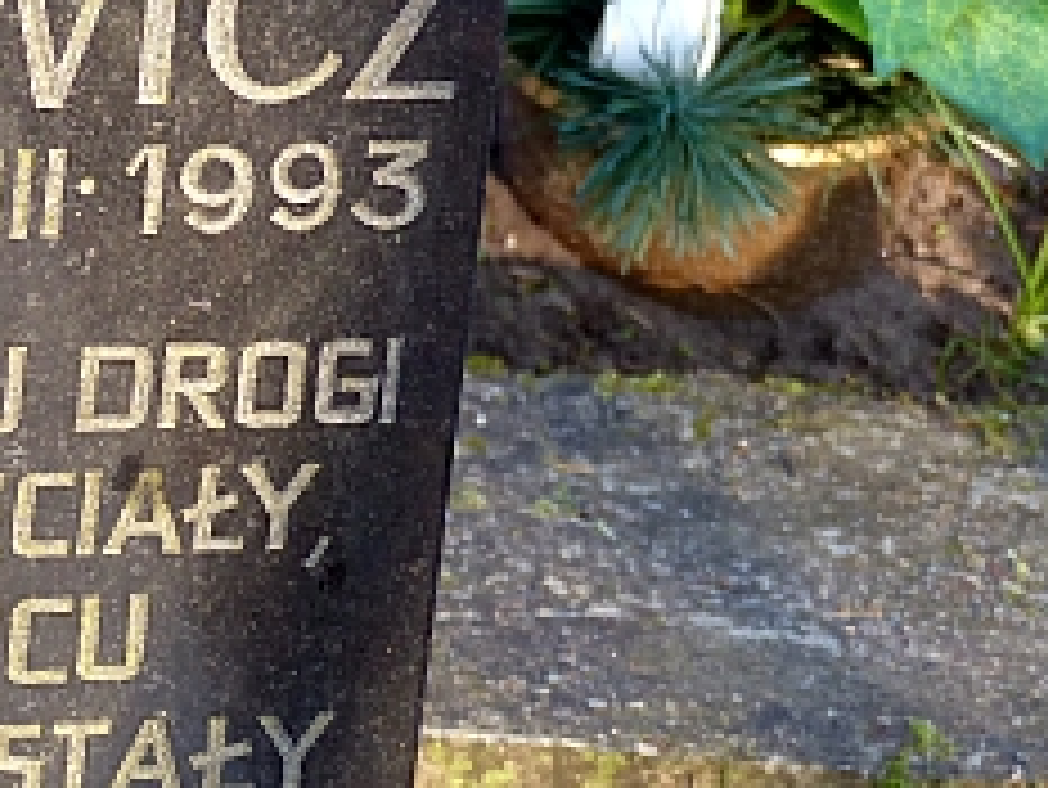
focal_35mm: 307
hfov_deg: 6.4
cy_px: 311
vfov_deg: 4.8
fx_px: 9299
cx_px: -378
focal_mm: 20.1
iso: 100
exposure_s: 1/100
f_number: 2.8
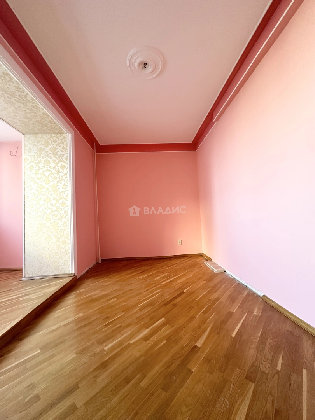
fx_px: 170
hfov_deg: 85.7
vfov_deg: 102.1
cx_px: 158
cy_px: 210
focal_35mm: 14
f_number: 2.2
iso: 320
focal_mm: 2.22
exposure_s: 1/92
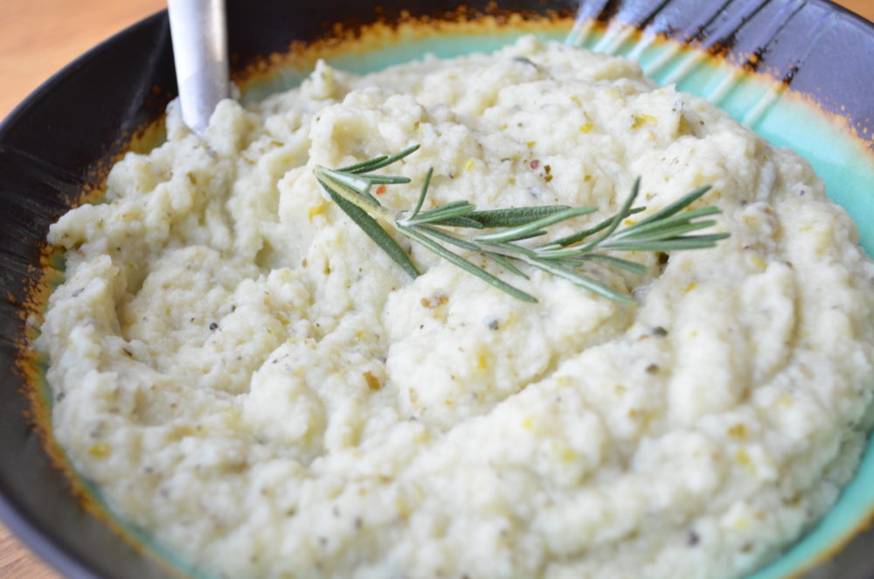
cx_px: 437
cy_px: 290
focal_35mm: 51
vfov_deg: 26.4
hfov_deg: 39.0
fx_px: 1235
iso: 1600
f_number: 5
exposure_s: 1/60
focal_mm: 34
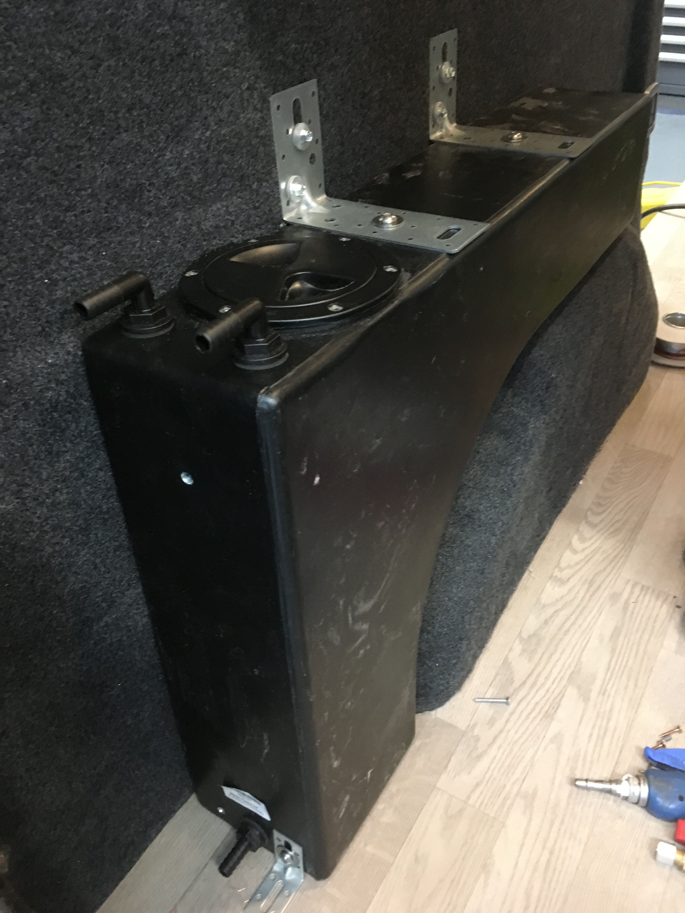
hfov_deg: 48.2
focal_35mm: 29
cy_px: 456
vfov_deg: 61.7
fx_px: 765
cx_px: 342
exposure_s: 1/17
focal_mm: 4.15
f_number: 2.2
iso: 200
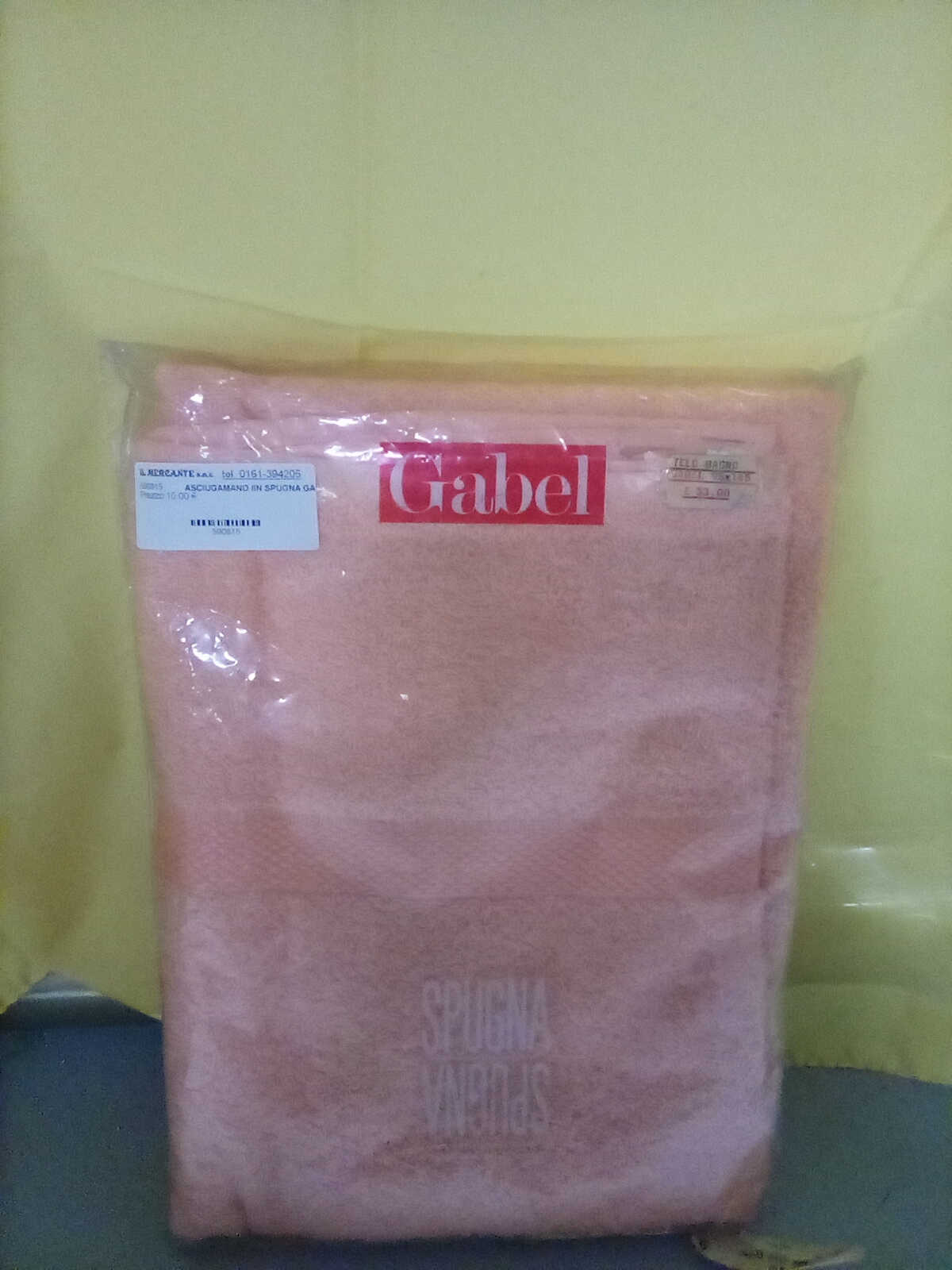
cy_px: 635
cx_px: 476
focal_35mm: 28
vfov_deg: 63.4
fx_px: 1027
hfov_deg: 49.7
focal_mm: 2.27
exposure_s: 1/20
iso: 292
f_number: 2.2
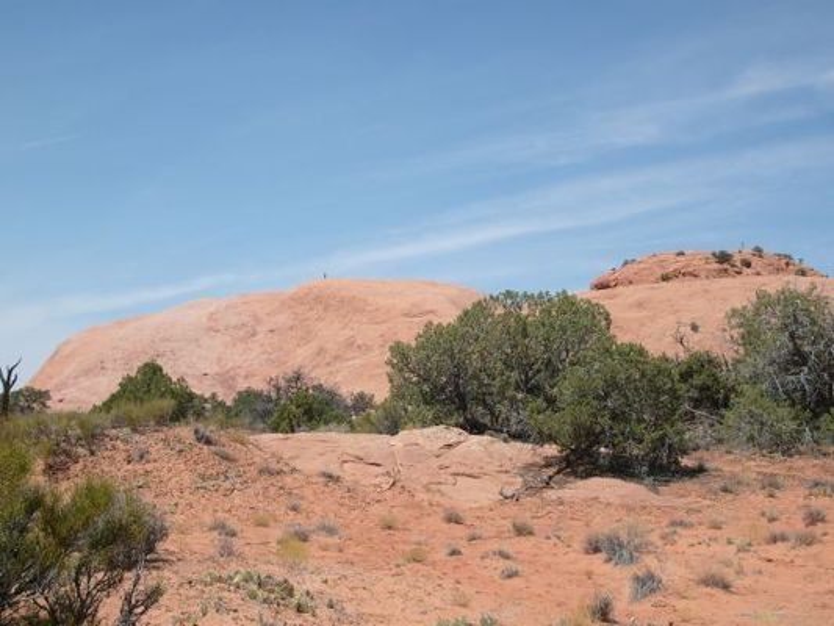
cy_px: 313
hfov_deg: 36.8
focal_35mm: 52
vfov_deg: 28.0
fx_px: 1253
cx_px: 417
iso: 80
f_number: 8.4
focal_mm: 8.7
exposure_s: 1/250
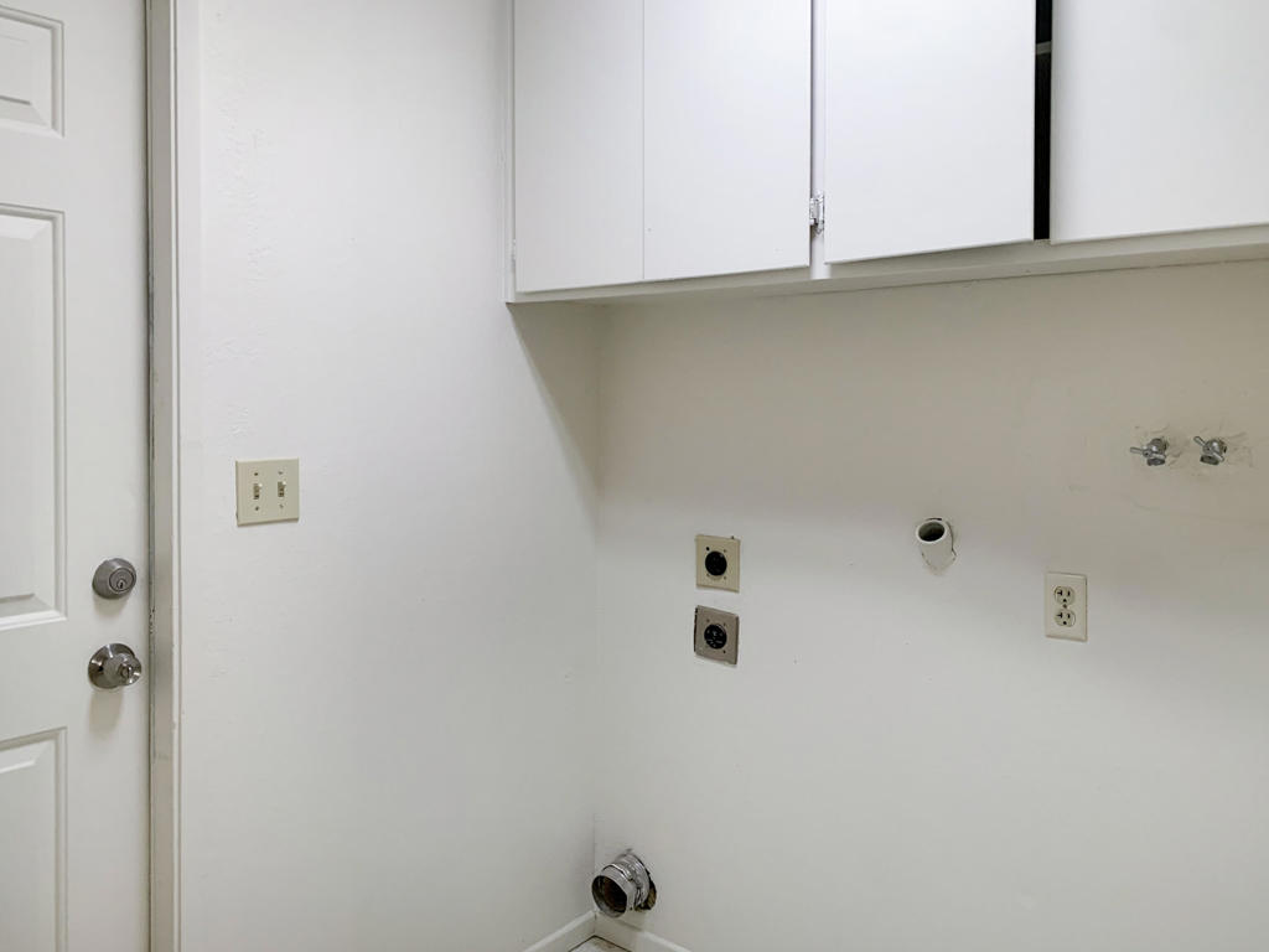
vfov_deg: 53.1
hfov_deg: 67.3
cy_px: 476
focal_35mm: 26
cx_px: 634
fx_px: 953
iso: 125
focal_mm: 4.25
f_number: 1.8
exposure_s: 1/60
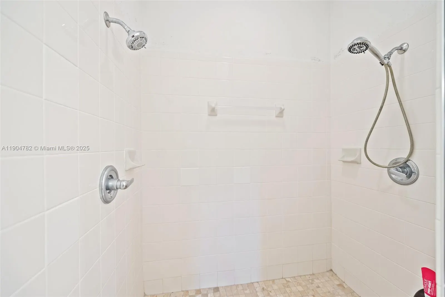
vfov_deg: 81.2
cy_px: 148
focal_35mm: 14
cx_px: 222
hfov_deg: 104.2
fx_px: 173
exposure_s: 1/13
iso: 1100
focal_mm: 14
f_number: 2.8
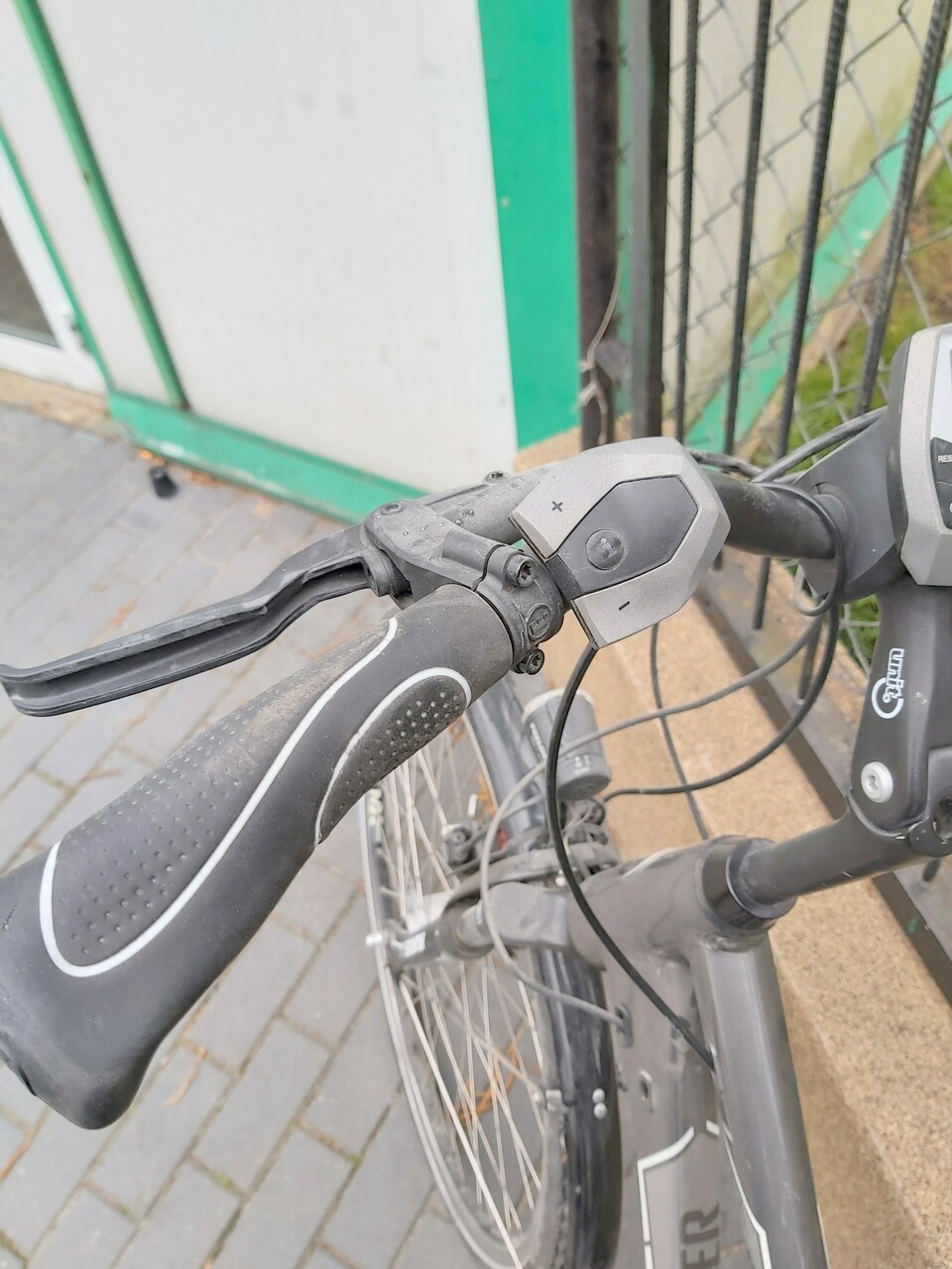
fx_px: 953
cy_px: 634
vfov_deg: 67.3
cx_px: 476
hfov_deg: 53.1
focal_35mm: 26
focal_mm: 3.92
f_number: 1.7
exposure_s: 1/100
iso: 80
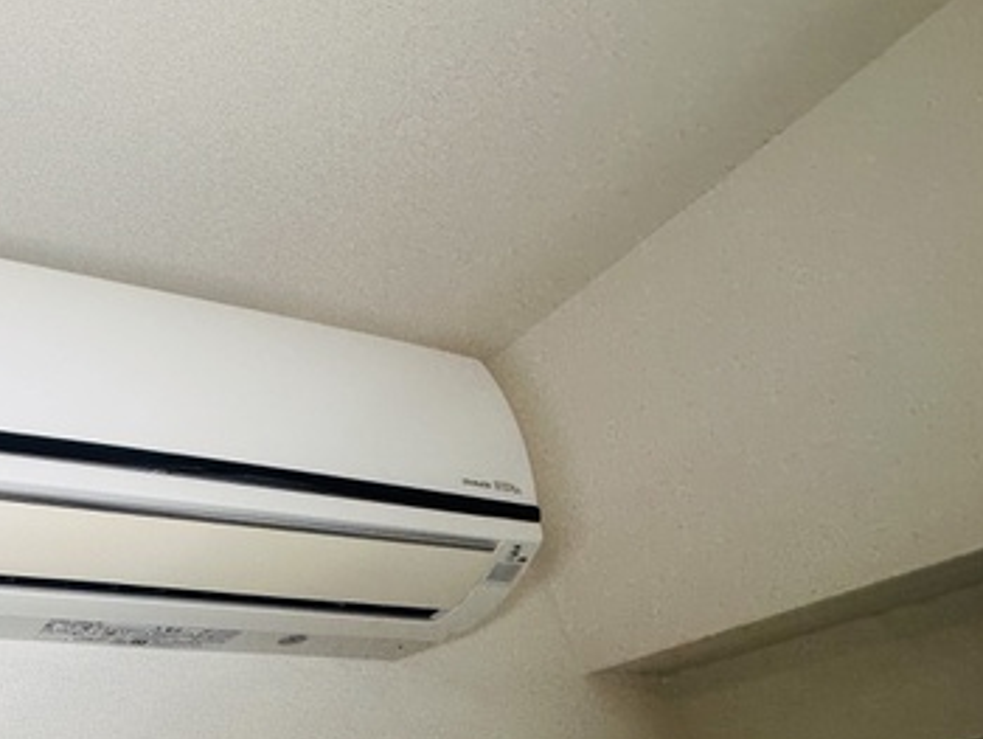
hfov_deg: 52.7
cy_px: 569
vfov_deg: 47.6
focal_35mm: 28
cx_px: 39
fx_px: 796
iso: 40
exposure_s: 1/100
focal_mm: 2.22
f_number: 2.2
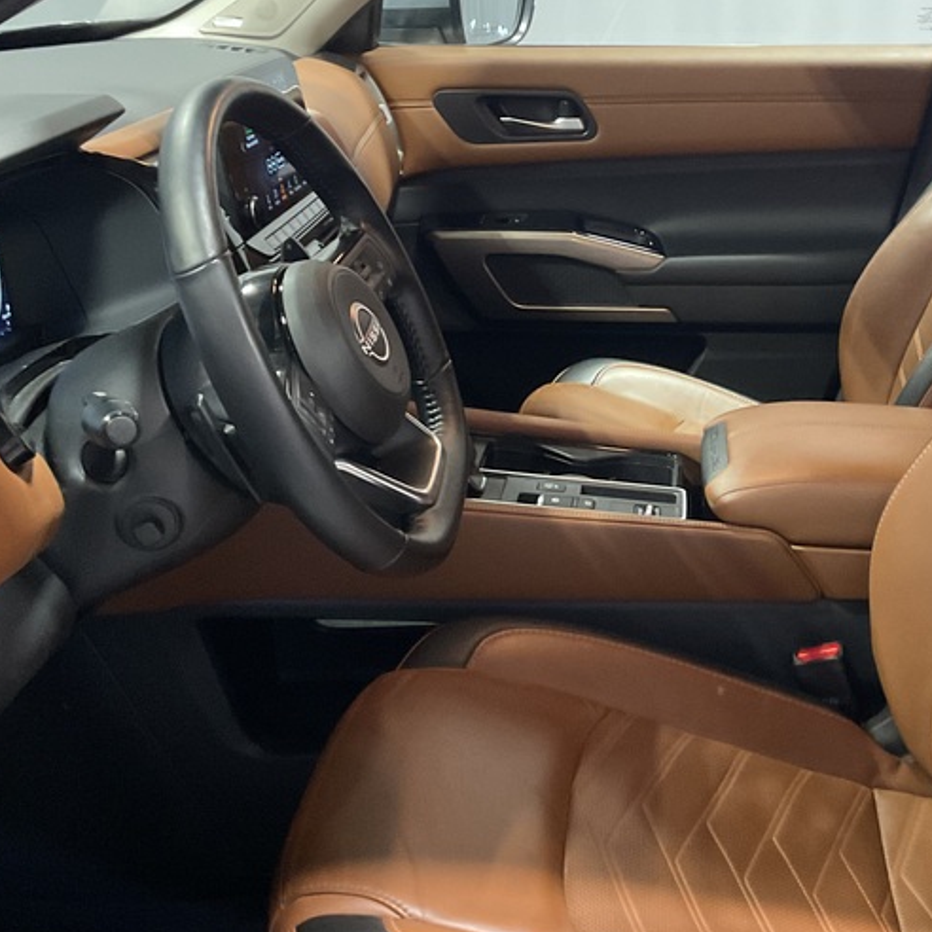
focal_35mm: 50
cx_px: 640
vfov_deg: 33.9
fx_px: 1523
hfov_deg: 33.6
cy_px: 364
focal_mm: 3
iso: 250
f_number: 1.8
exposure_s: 1/50
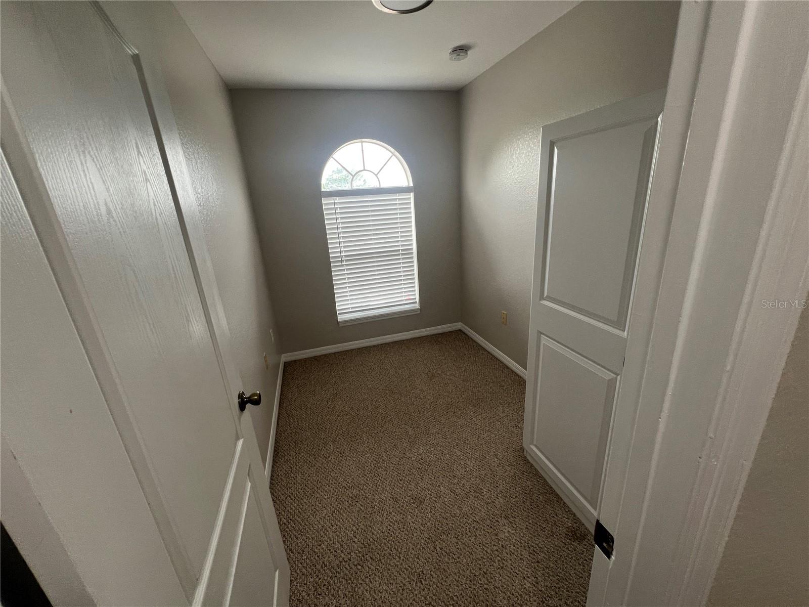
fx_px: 304
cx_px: 404
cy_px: 304
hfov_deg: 106.2
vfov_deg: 89.9
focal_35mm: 13
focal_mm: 1.57
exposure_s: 1/120
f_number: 1.8
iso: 80
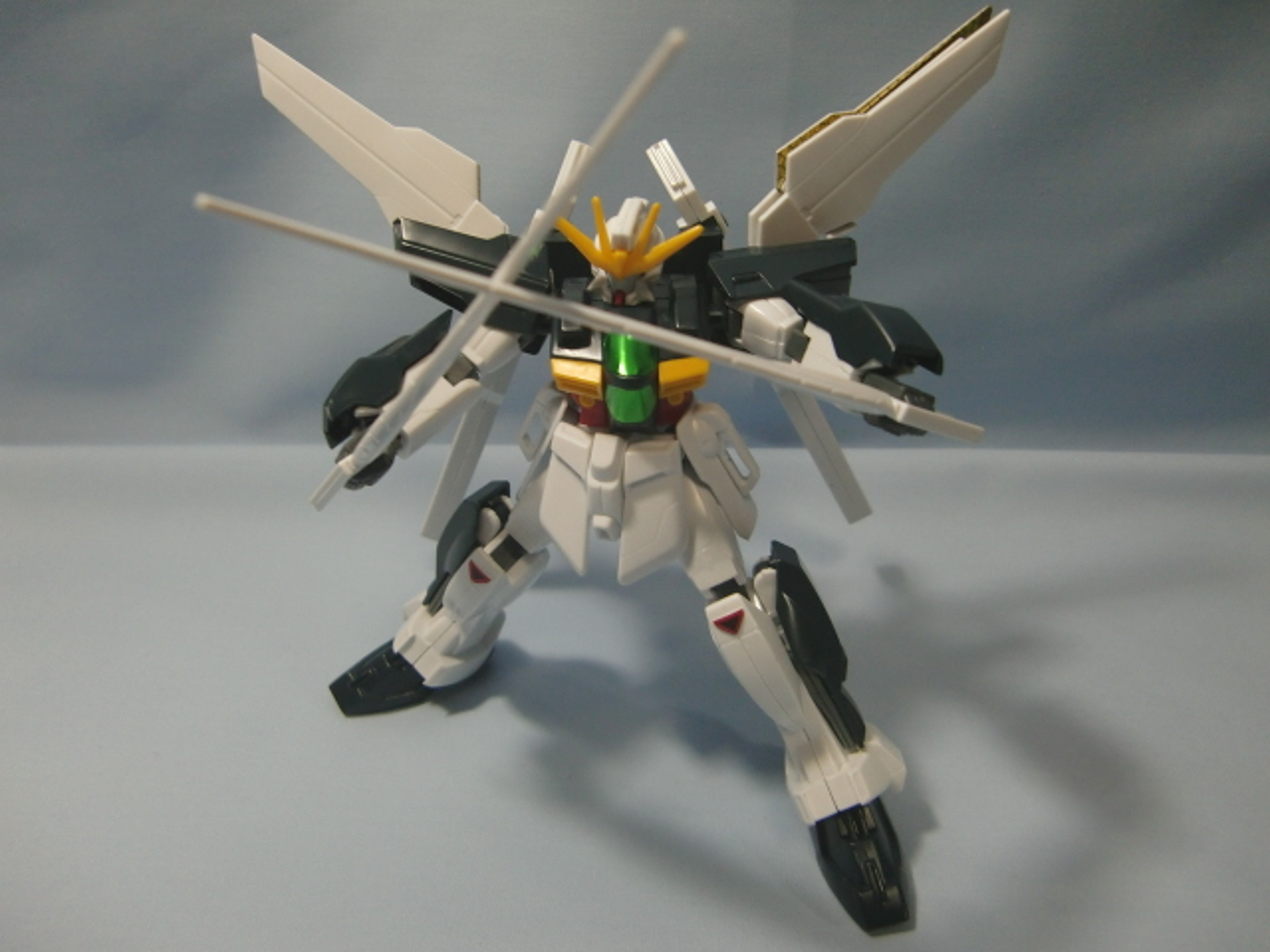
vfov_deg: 49.7
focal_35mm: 28
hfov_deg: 63.4
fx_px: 1027
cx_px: 635
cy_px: 476
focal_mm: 4.9
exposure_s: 1/60
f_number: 2.6
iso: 160
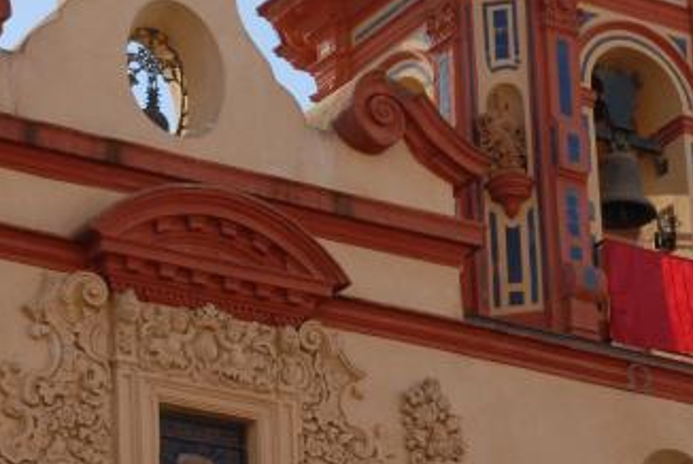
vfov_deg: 7.9
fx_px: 3365
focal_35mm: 175
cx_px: 520
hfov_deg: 11.7
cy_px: 322
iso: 100
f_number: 6.3
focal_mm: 35
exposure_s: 1/160
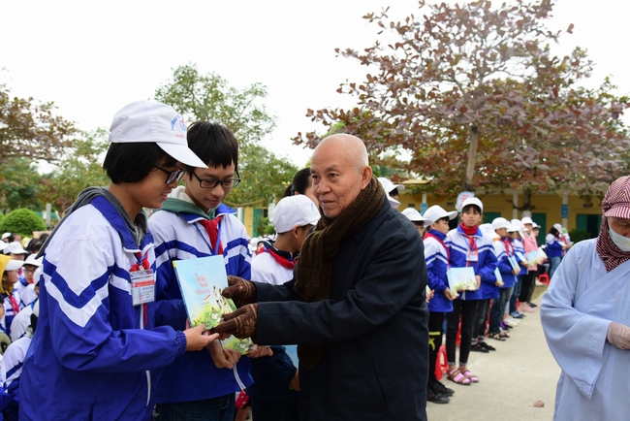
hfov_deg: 55.8
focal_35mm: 34
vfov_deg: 38.9
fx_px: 595
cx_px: 315
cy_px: 210
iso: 320
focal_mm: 34
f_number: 6.3
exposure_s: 1/100
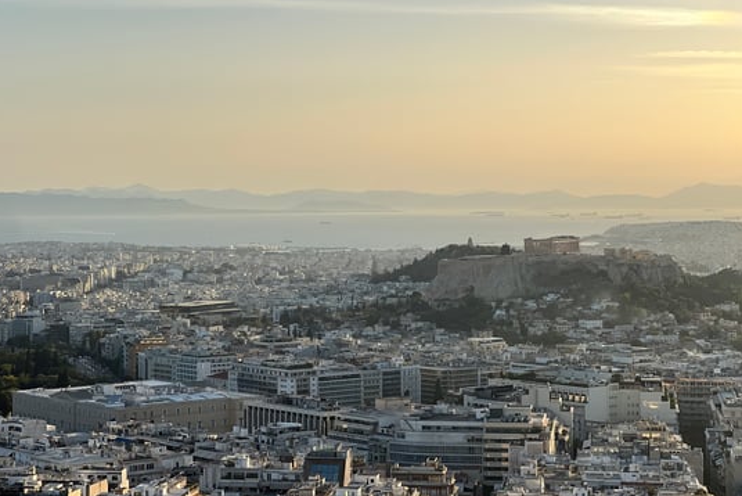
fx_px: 1773
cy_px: 254
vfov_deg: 15.9
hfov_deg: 23.6
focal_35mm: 86
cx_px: 347
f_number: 2.8
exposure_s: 1/911
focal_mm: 9
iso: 32
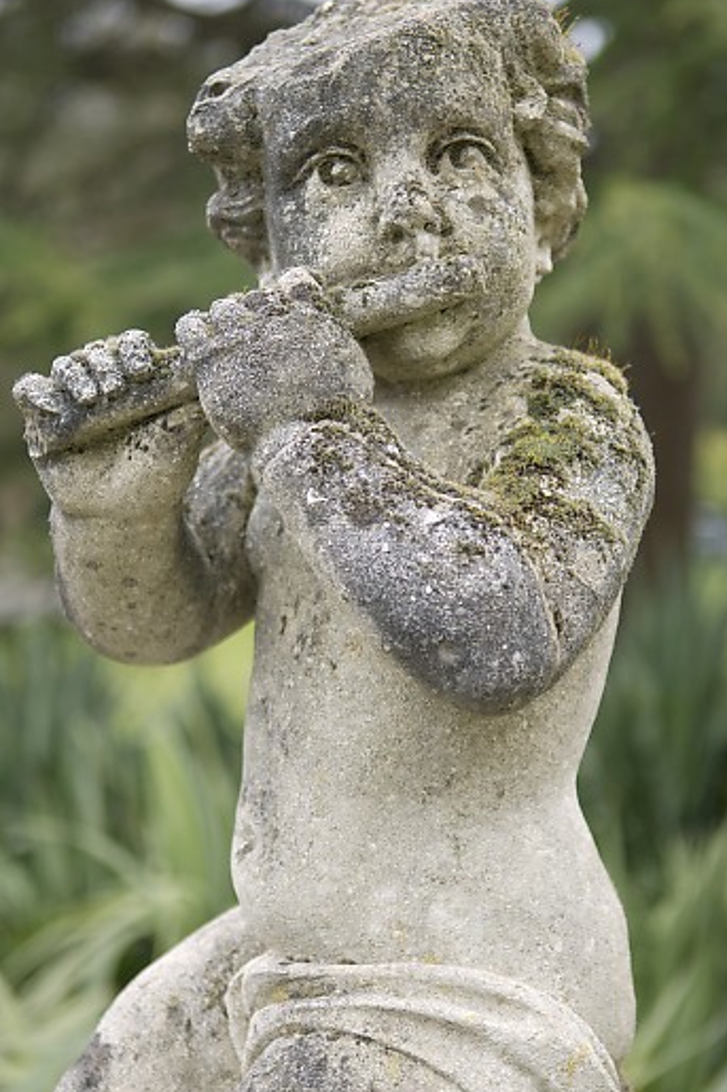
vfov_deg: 25.8
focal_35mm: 79
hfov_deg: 17.4
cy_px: 535
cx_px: 355
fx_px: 2382
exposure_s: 1/320
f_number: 2.8
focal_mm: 45
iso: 100
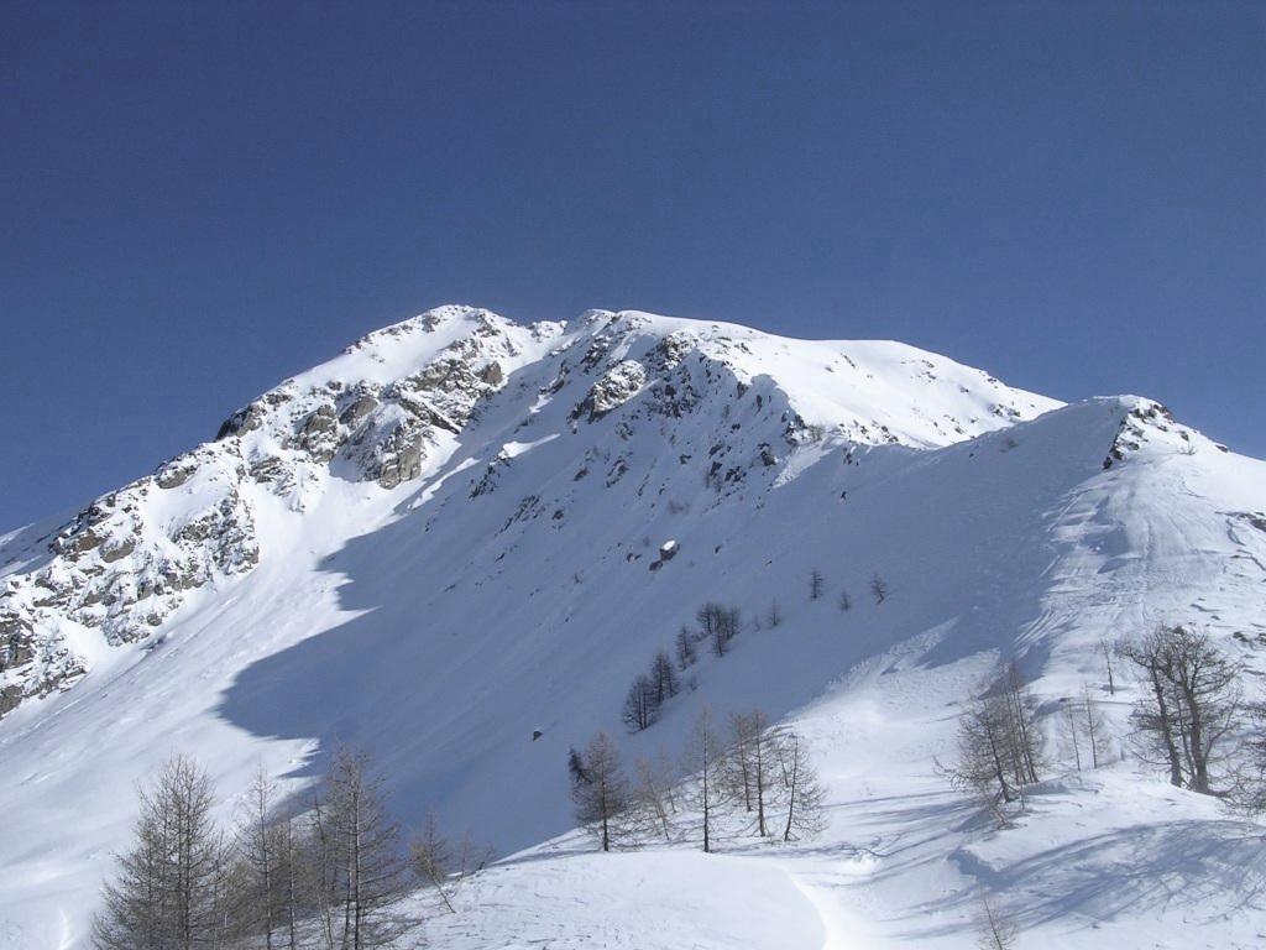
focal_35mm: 38
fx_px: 1390
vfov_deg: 37.7
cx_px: 633
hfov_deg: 49.0
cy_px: 475
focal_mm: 5.8
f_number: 5.6
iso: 50
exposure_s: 1/597
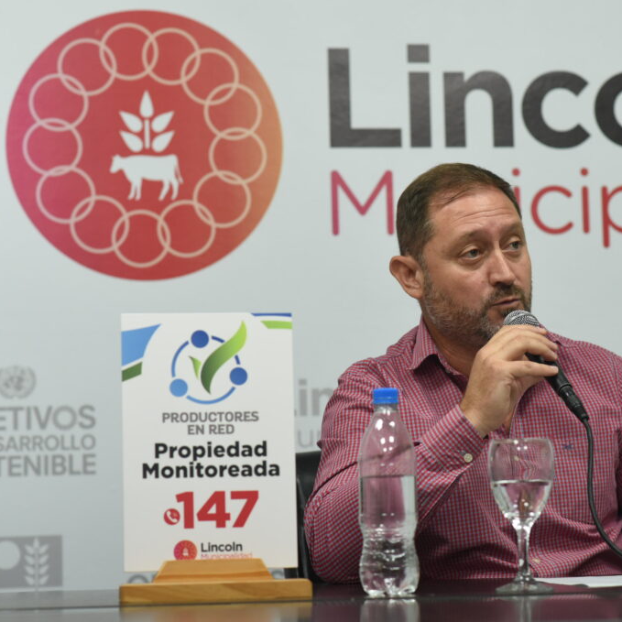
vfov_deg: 16.0
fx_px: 2216
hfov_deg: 15.9
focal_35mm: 109
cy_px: 312
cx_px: 451
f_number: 4
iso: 1600
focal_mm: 85
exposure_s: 1/250
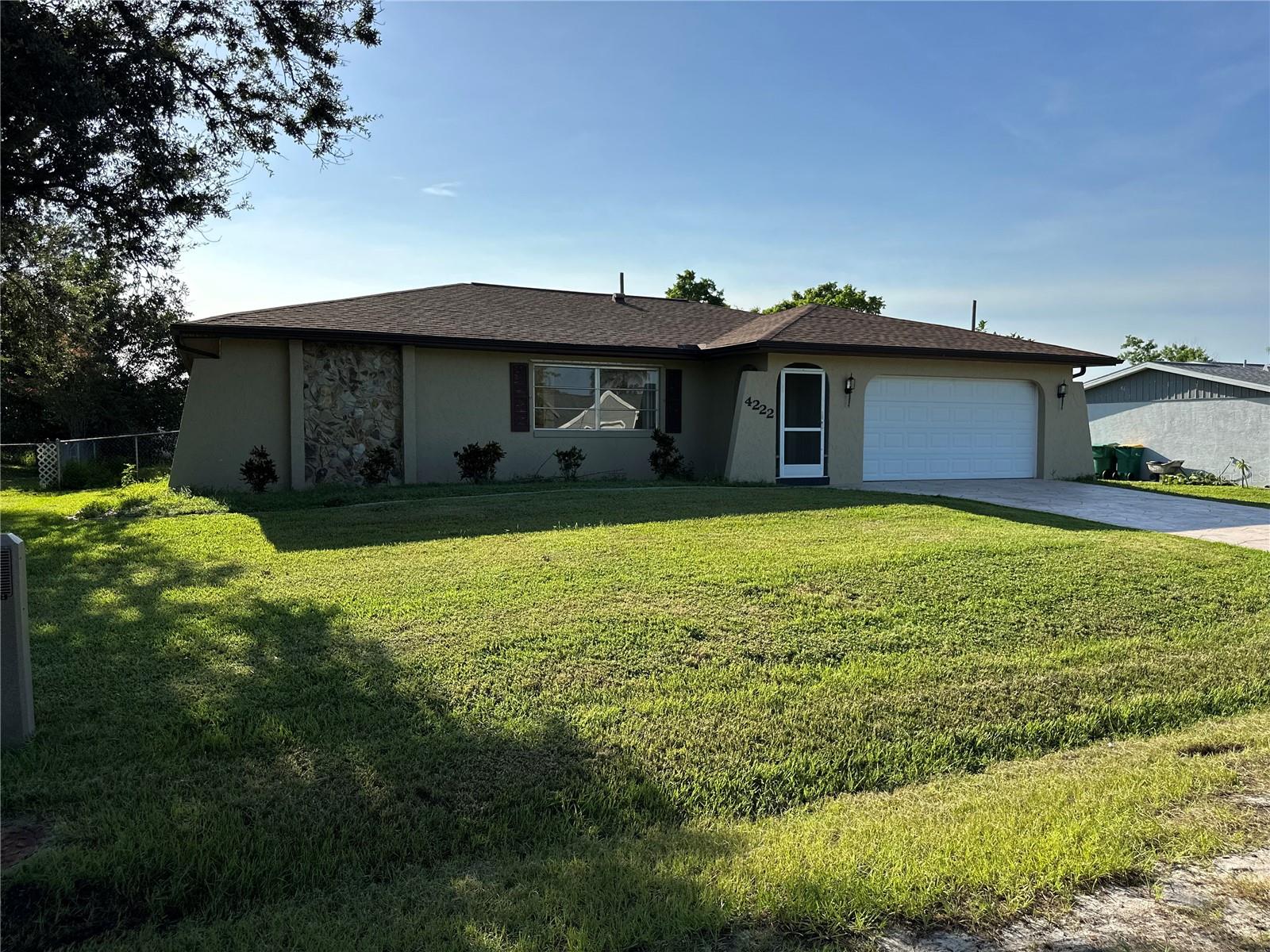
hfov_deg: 71.6
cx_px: 635
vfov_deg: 56.8
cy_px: 476
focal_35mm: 24
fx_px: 881
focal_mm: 6.86
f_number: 1.78
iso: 80
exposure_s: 1/4762
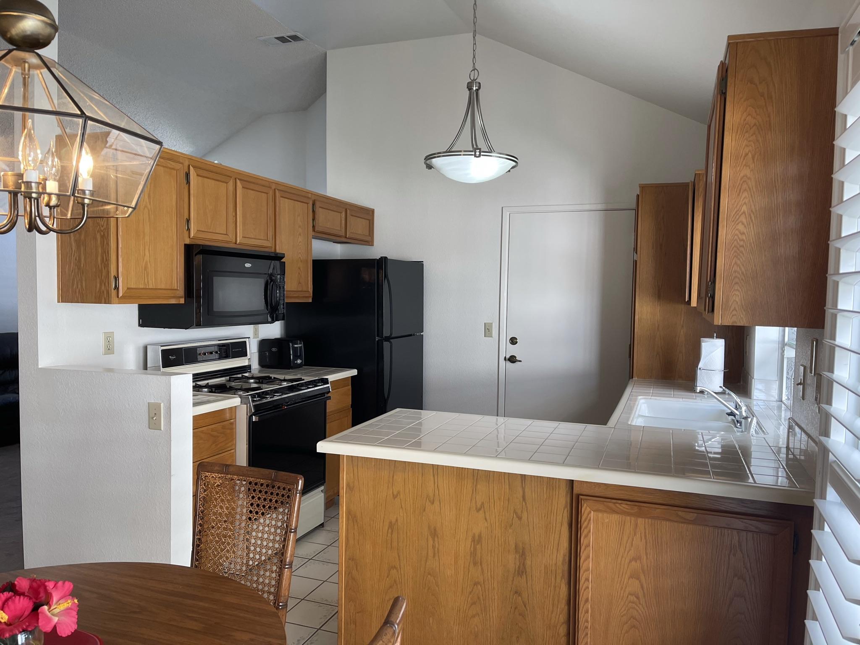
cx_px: 430
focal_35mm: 26
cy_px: 322
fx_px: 646
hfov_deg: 67.3
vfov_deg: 53.1
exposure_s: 1/120
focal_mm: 5.1
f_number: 1.6
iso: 100
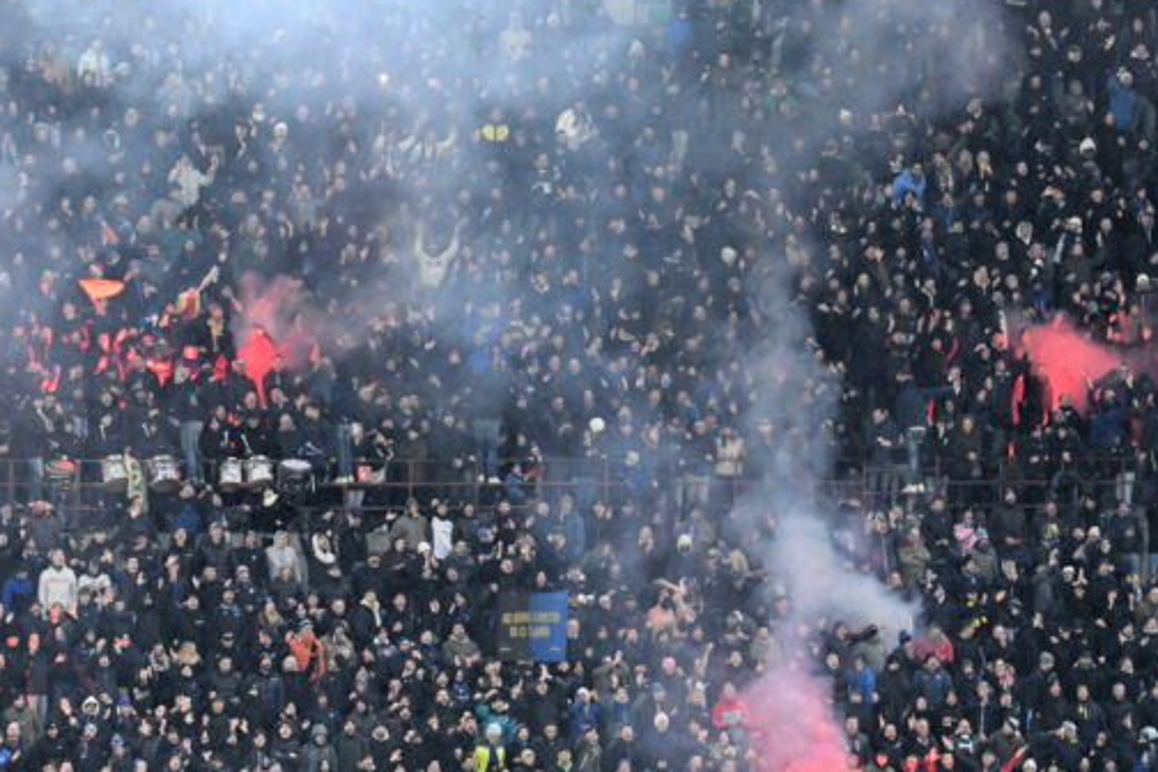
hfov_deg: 5.6
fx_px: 11772
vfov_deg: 3.8
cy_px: 201
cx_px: 326
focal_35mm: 366
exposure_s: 1/100
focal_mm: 180
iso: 4000
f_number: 5.6
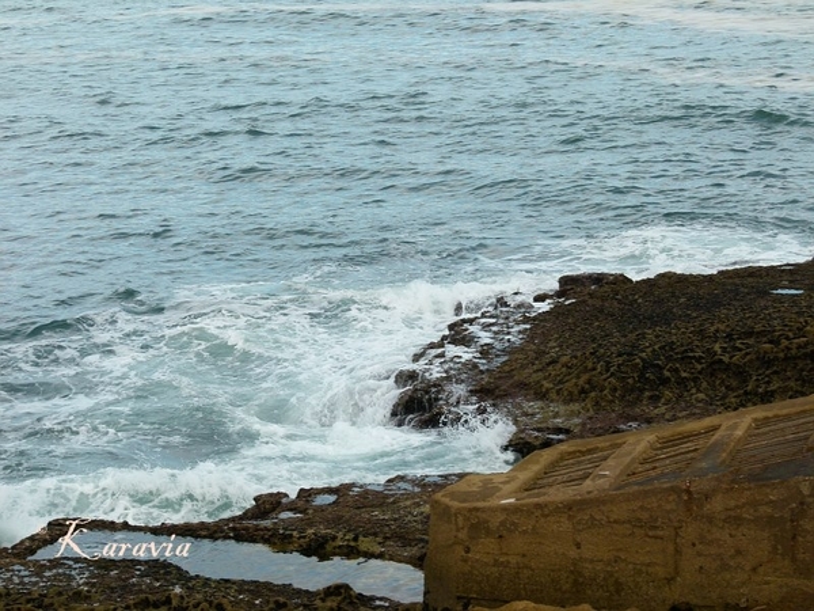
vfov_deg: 14.6
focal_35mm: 101
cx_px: 407
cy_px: 306
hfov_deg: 19.4
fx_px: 2375
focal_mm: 18.2
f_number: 4
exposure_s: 1/160
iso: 100
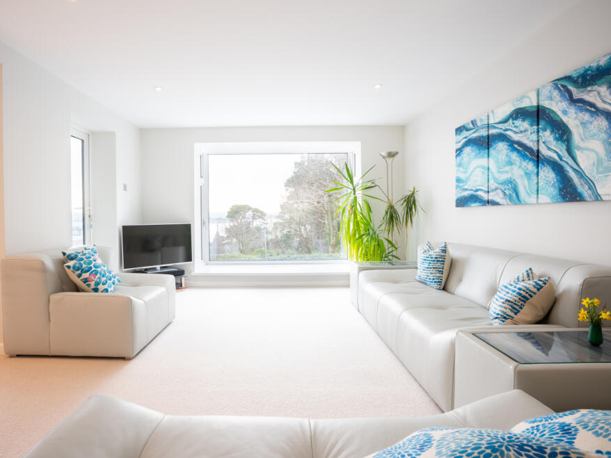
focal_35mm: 18
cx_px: 284
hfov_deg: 87.6
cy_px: 227
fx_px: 318
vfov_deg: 71.6
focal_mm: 16
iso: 200
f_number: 11
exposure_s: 1/5
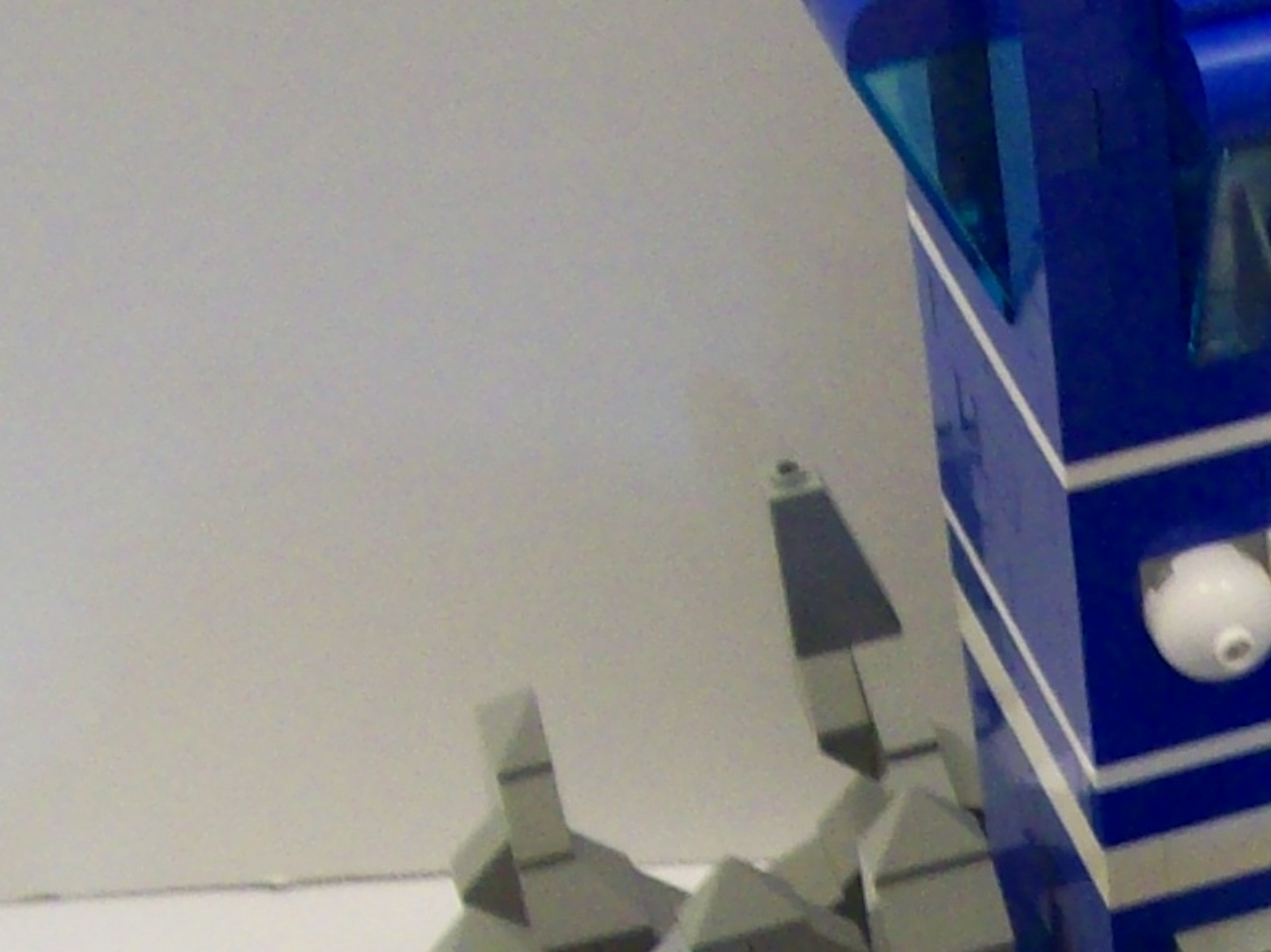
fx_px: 4771
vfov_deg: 11.1
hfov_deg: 14.6
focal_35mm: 130
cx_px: 1577
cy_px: 1203
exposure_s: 1/12.3
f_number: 2.7
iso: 160
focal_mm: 6
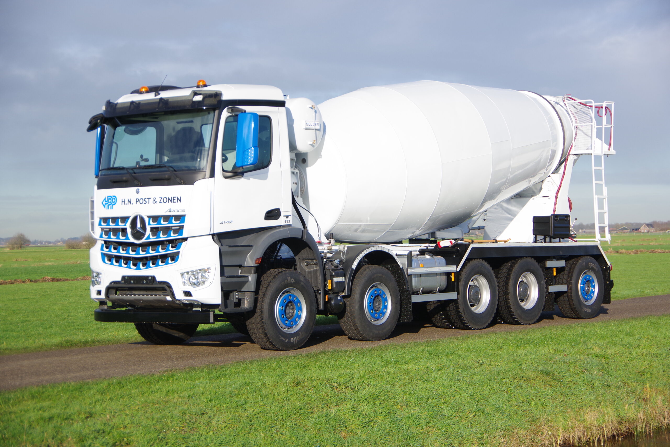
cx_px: 335
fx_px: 1470
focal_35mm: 79
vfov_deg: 17.3
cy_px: 224
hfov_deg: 25.7
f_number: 5
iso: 200
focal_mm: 53
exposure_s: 1/800
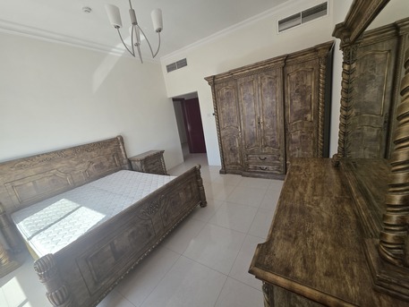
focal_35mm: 13
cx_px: 204
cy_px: 154
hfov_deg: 106.2
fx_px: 154
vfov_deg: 89.9
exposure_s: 1/120
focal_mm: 2.2
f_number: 1.9
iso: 100
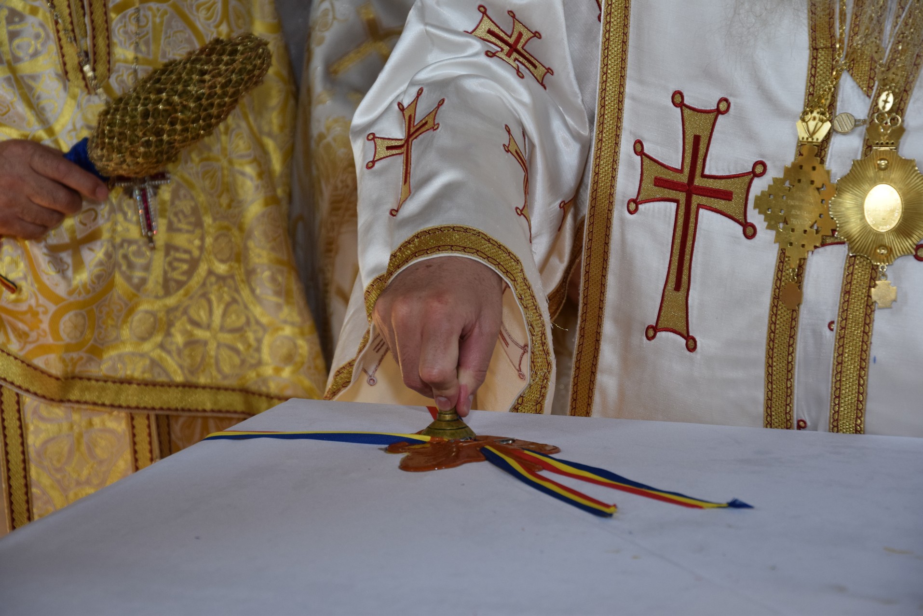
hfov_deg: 18.2
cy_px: 308
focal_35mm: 112
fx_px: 2884
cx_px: 462
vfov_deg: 12.2
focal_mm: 75
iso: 500
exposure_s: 1/80
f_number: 5.3
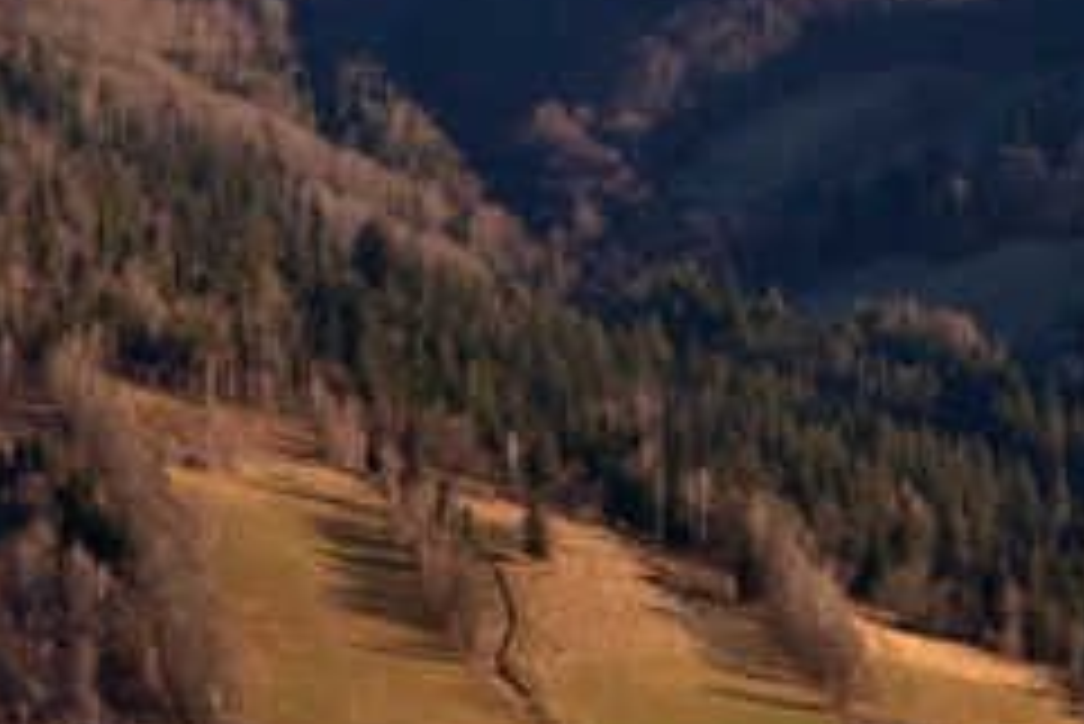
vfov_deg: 5.0
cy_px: -310
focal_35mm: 274
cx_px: 171
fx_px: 8245
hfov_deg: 7.5
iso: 400
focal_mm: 55
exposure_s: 1/320
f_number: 10
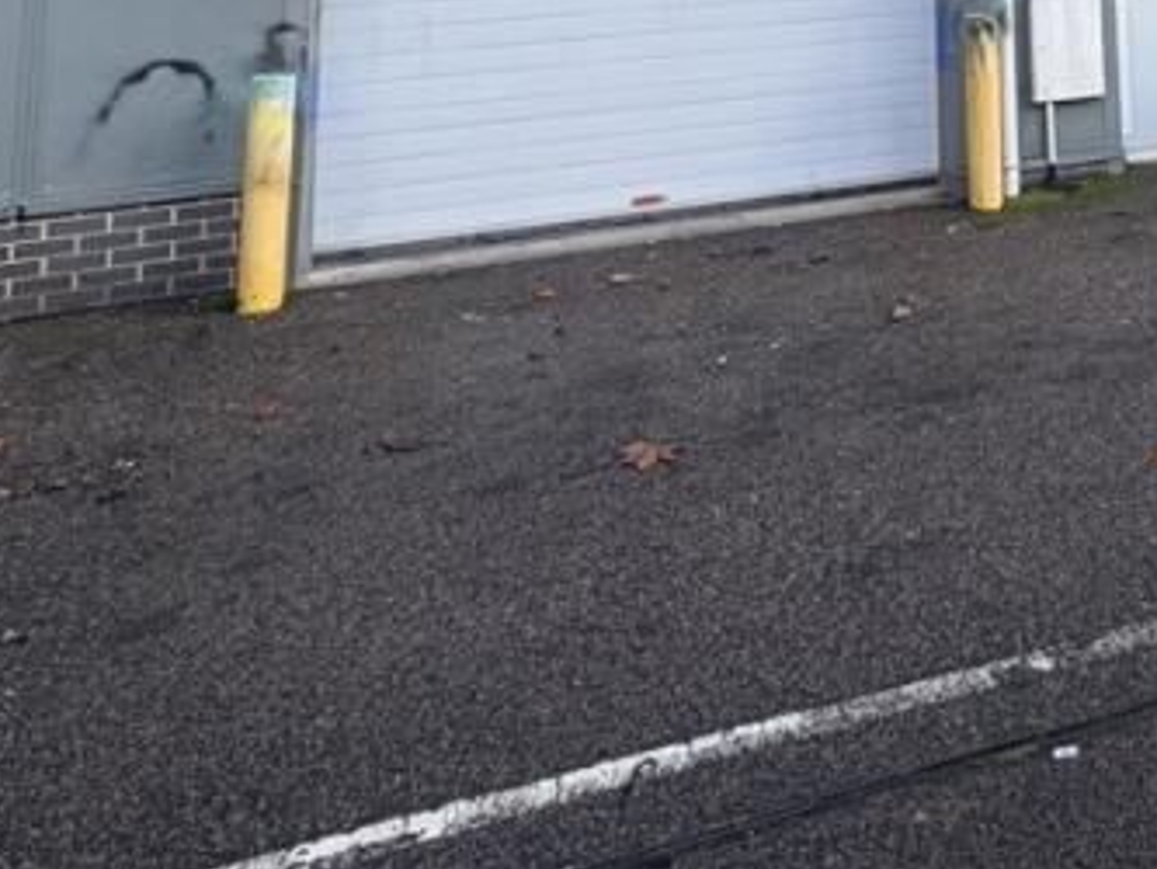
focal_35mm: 43
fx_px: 1438
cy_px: -344
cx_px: 1143
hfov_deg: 39.0
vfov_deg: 26.7
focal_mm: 2.22
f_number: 2.2
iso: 50
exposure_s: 1/552
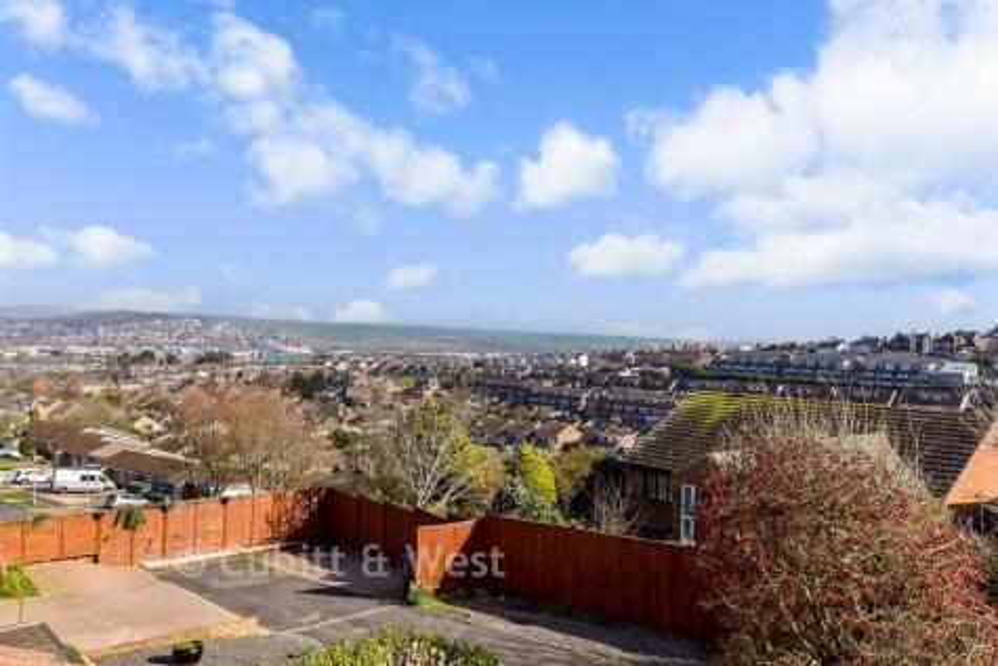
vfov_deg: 43.6
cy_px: 333
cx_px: 499
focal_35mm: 30
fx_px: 832
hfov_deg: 61.9
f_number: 8
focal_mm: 20
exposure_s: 1/800
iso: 200
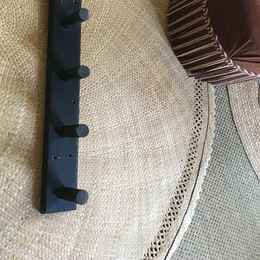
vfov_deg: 44.0
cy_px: 77
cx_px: 126
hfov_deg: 44.9
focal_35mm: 37
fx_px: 314
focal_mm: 4.15
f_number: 2.2
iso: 200
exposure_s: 1/33
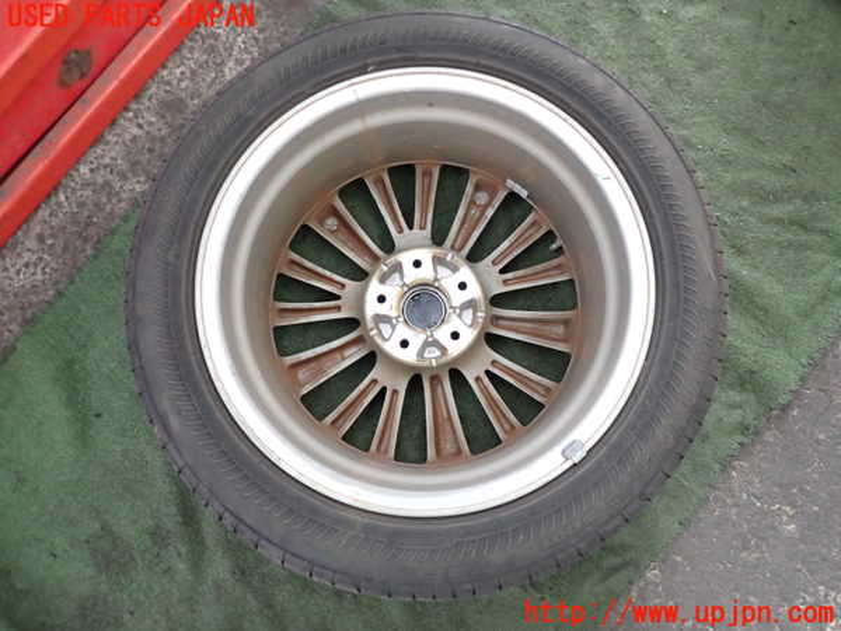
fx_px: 607
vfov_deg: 54.9
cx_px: 420
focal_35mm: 25
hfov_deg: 69.4
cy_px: 316
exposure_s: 1/30
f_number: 2
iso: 640
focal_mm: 4.5
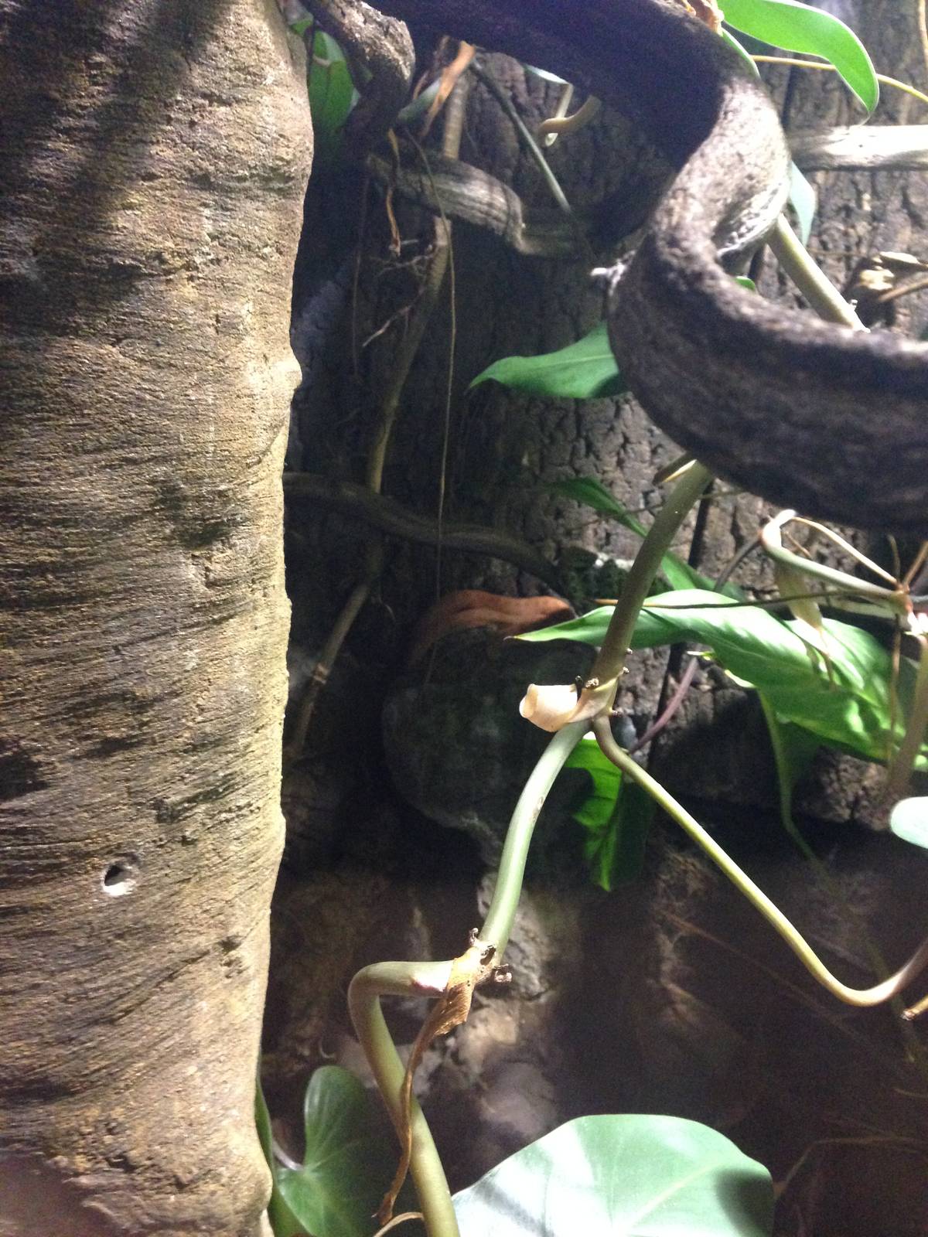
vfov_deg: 55.4
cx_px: 464
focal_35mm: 33
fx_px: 1180
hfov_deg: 42.9
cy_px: 618
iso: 500
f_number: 2.4
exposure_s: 1/17
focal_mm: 4.12
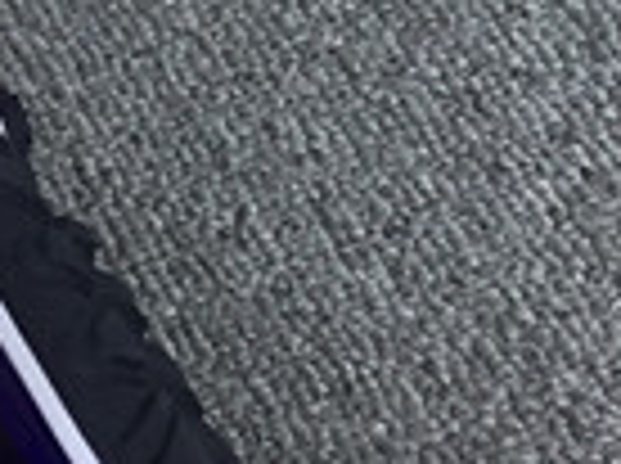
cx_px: -882
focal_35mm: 180
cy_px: -761
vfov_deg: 7.5
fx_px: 3224
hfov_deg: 9.7
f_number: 2.4
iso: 25
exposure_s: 1/509
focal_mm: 3.3
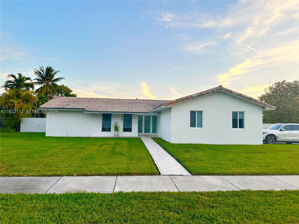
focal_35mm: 24
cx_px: 150
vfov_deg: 56.8
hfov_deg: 71.6
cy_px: 112
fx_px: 207
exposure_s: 1/377
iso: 80
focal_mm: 6.86
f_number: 1.78
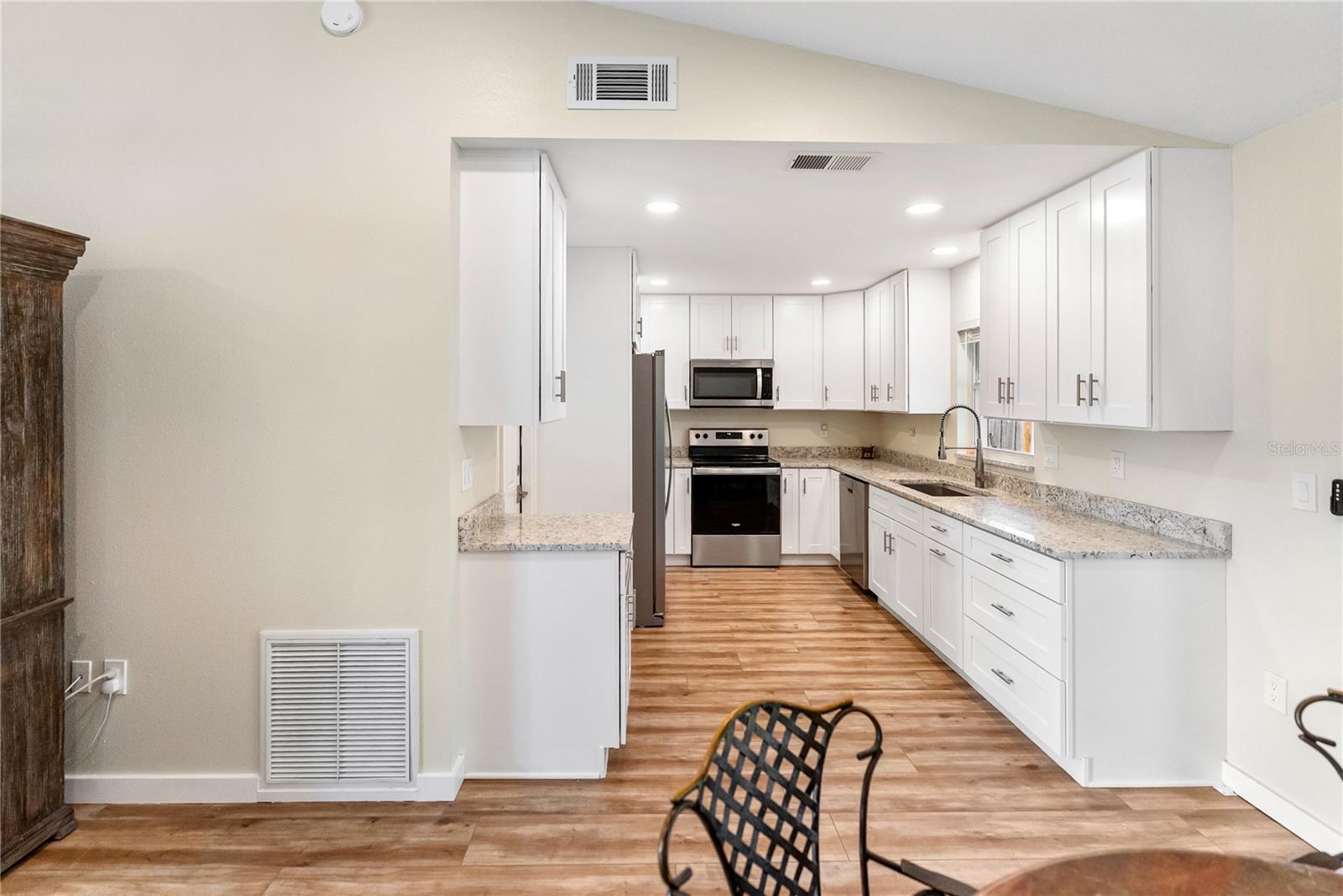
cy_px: 448
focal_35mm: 16
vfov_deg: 73.8
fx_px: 597
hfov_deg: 96.7
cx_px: 672
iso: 2000
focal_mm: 16
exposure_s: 1/500
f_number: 2.8
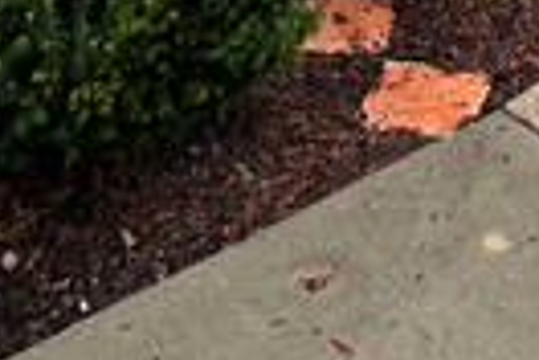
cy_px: -610
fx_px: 1273
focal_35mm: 85
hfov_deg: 22.6
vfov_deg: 11.7
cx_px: 588
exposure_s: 1/113
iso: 40
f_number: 2.2
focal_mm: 2.22
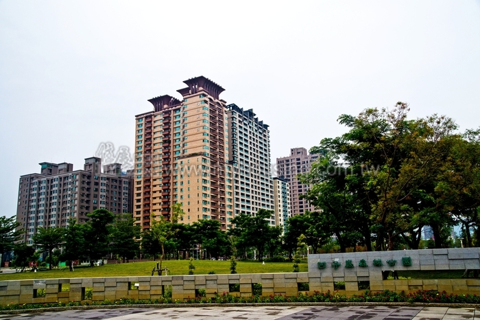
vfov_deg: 46.4
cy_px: 160
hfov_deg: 65.5
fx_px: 373
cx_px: 240
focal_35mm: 28
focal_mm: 28
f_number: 8
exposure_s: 1/640
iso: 400
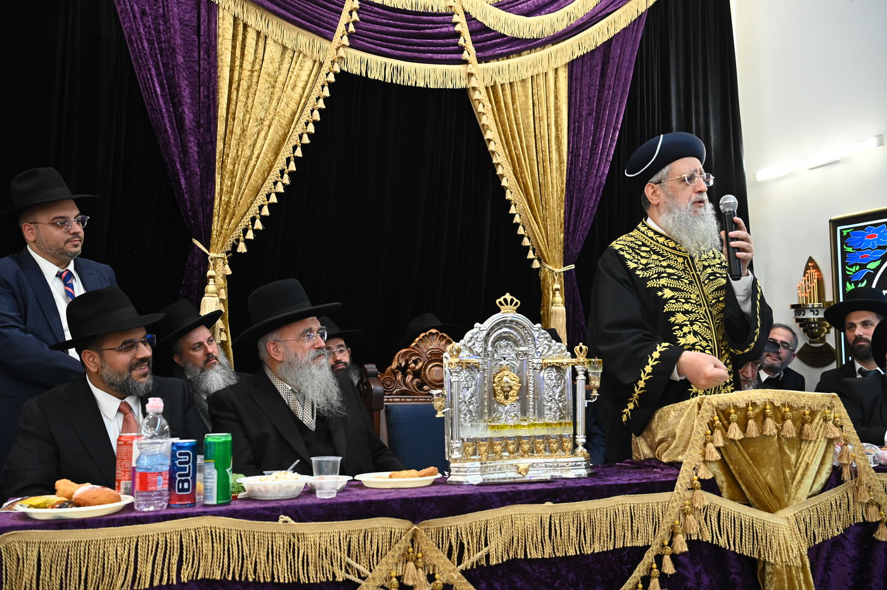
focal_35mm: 36
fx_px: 886
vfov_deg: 36.8
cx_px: 444
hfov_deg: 53.2
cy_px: 295
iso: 1600
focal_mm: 36
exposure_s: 1/160
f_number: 5
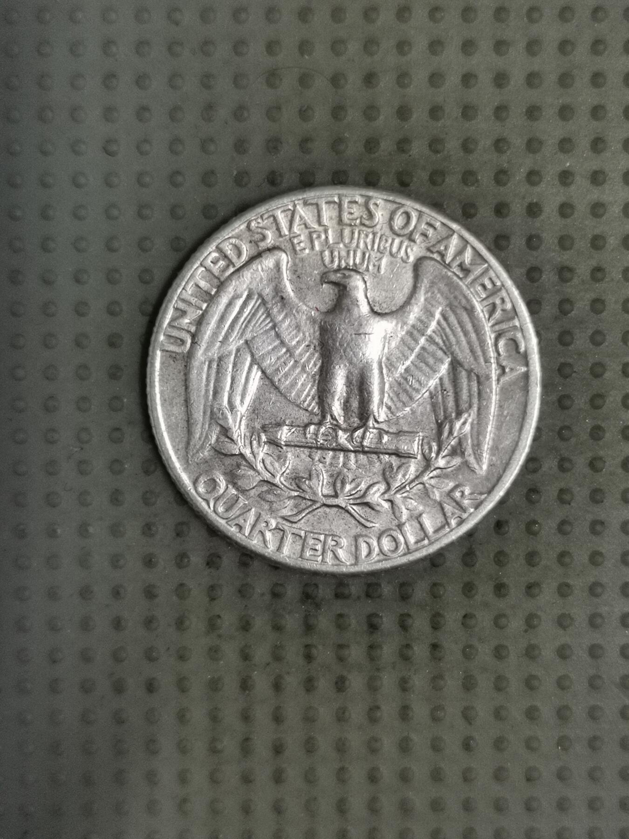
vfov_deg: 36.8
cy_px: 420
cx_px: 314
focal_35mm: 52
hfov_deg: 28.0
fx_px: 1260
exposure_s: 1/36
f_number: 1.8
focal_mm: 4.75
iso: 250
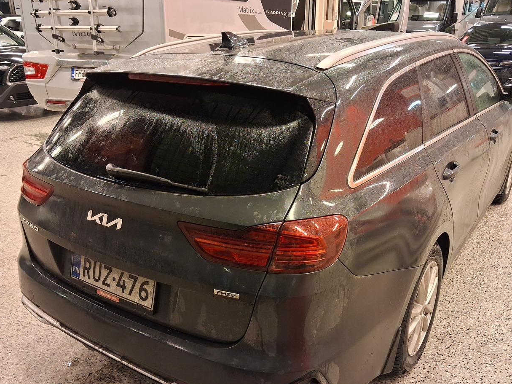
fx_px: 473
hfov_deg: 56.8
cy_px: 226
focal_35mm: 32
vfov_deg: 44.0
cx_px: 260
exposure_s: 1/40
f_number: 1.8
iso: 500
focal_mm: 4
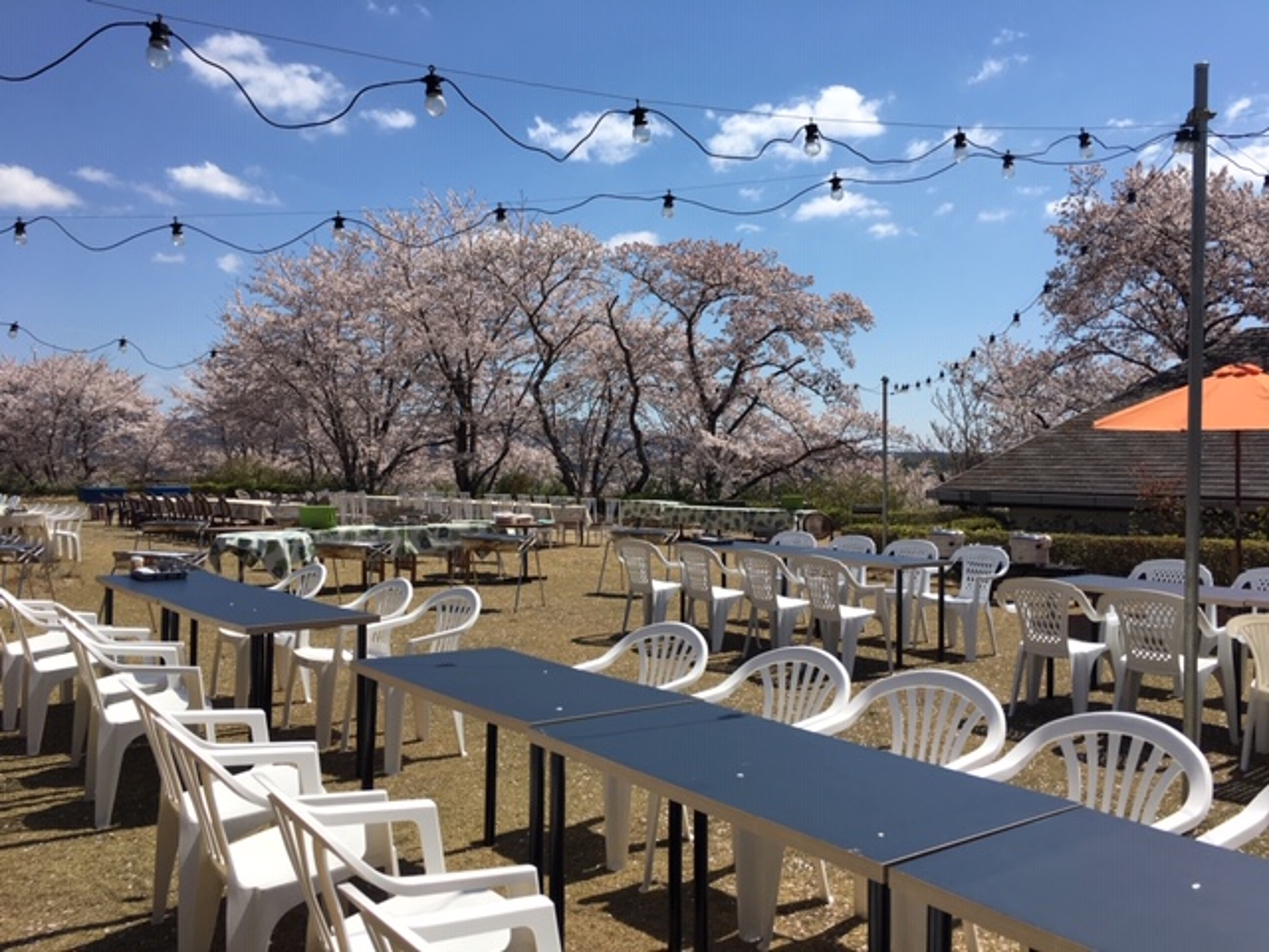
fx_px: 1063
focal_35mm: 29
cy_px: 476
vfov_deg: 48.2
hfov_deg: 61.7
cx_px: 634
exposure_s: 1/2564
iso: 25
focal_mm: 4.15
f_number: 2.2
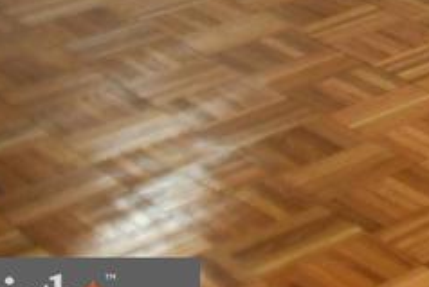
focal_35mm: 109
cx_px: 1217
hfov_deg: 11.9
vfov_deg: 10.0
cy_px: -516
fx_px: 1300
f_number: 4
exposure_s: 1/60
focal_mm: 12
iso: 360
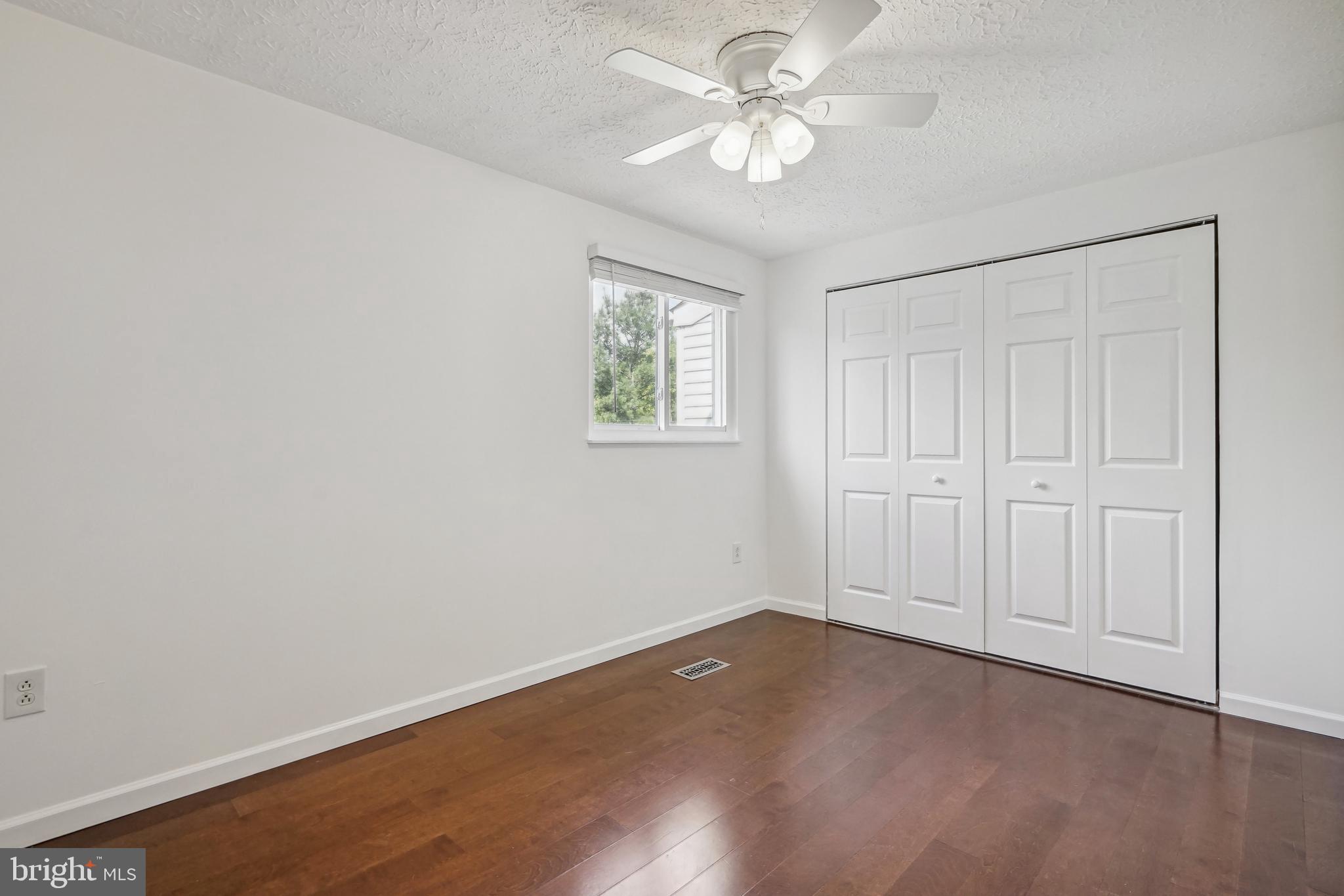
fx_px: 597
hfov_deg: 96.7
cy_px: 448
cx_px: 672
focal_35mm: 16
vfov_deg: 73.7
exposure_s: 1/80
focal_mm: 16
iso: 800
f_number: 8
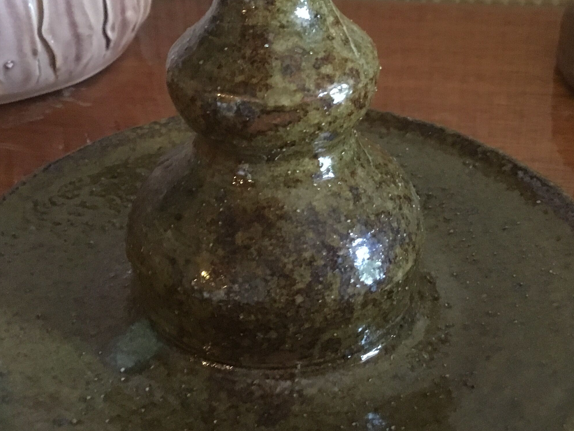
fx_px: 846
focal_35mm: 51
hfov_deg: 37.5
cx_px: 303
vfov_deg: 28.1
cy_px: 103
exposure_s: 1/17
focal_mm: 3.3
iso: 400
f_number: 2.4
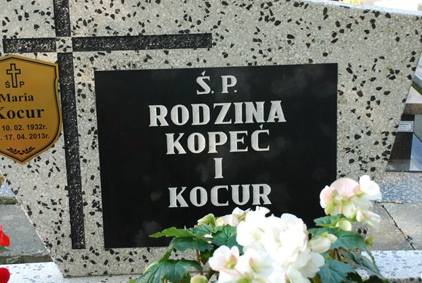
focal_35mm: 77
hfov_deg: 26.2
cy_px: 117
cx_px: 182
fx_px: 904
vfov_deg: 17.8
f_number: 8
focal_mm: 40
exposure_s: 1/60
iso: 500
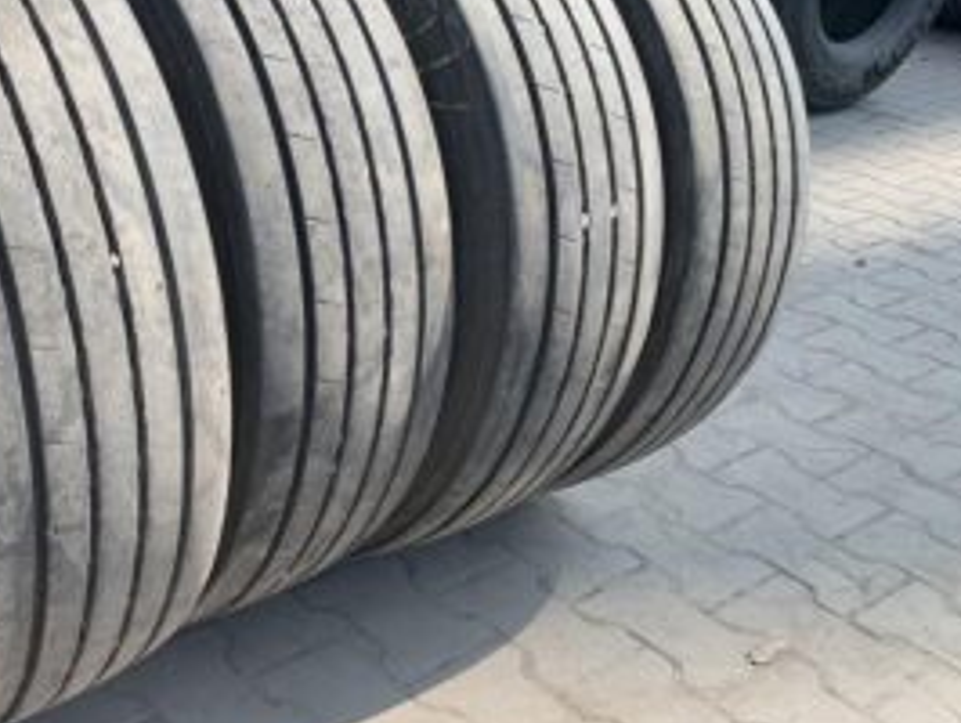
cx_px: 202
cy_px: 309
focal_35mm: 42
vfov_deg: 34.3
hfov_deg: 42.9
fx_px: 1167
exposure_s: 1/928
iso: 25
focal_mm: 4.25
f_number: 1.8
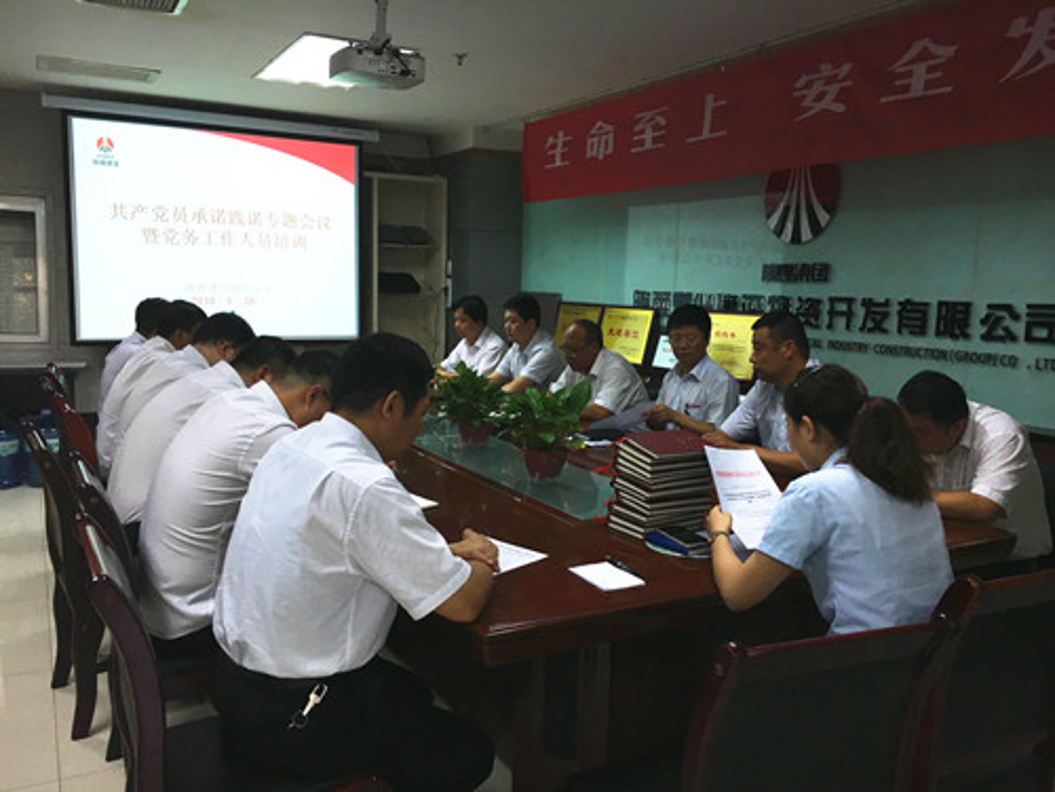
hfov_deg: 61.7
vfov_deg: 48.2
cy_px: 396
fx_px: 884
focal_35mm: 29
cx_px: 528
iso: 25
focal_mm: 4.15
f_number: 2.2
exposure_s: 1/33
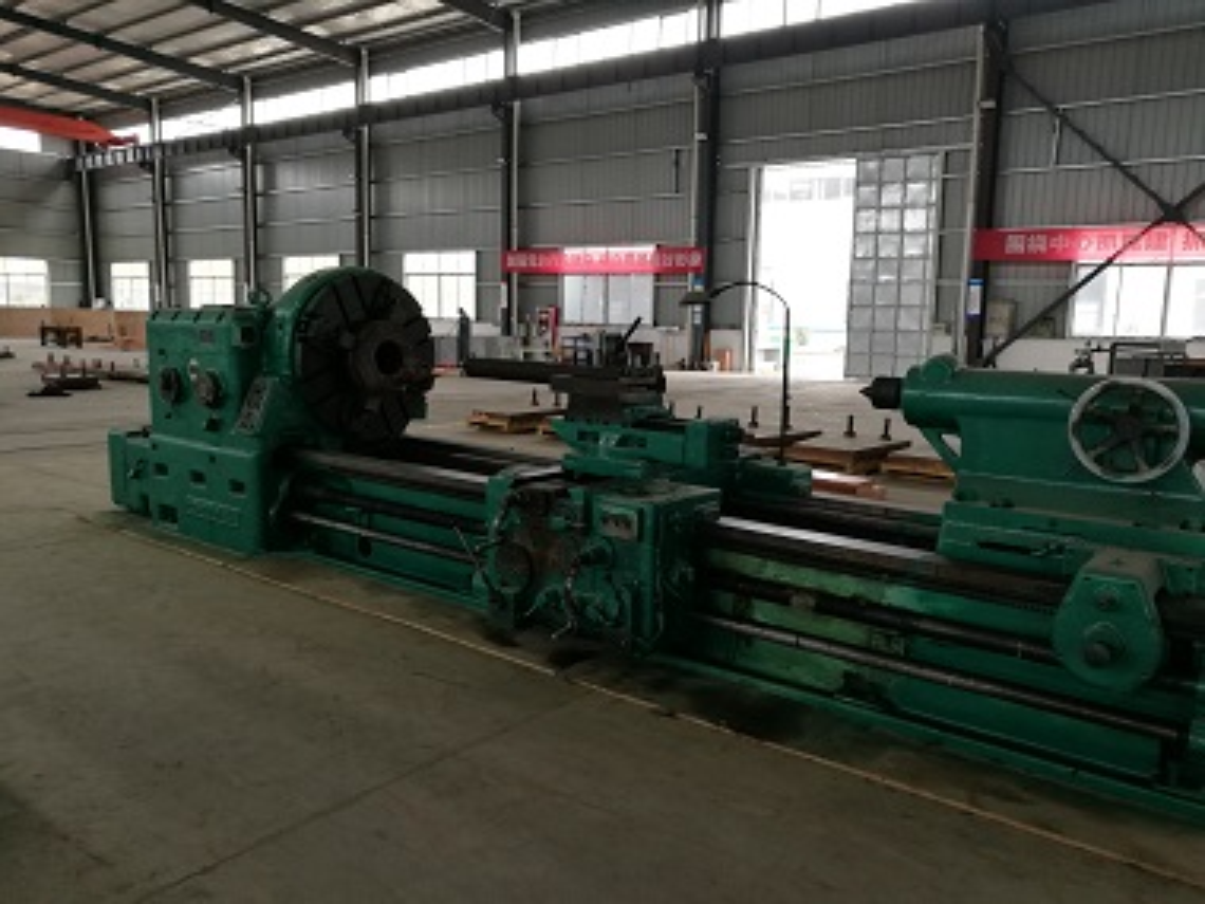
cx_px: 602
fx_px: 940
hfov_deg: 65.3
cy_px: 452
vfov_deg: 51.4
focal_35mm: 27
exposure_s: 1/33.3
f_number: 2.2
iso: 160
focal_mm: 4.5
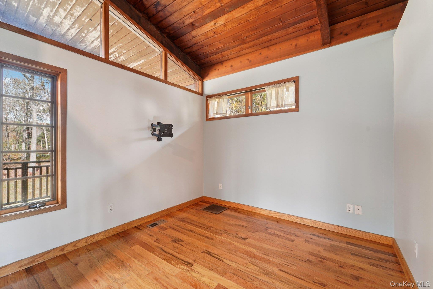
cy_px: 144
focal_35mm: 14
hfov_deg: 104.3
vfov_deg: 81.2
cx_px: 216
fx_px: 168
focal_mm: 14
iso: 400
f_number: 8
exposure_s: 1/6
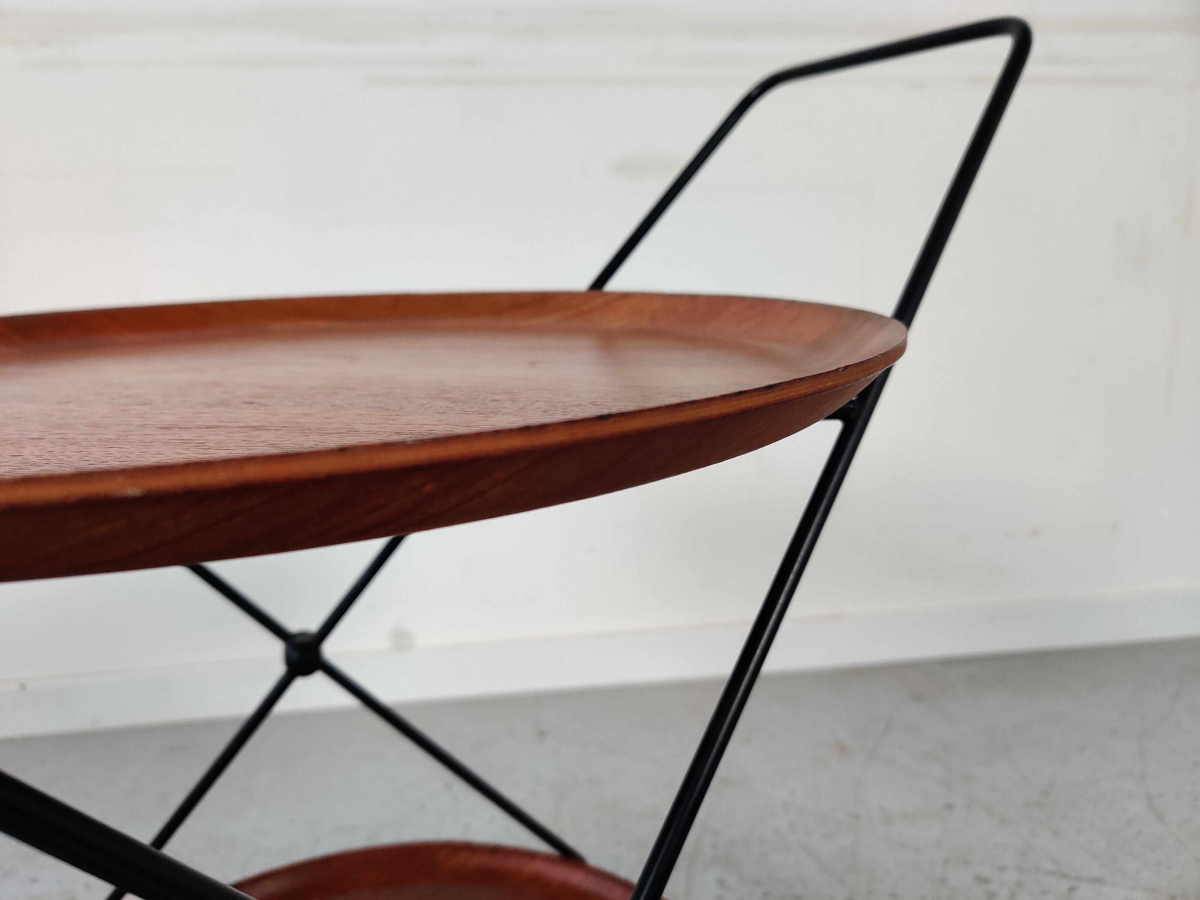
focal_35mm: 27
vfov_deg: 51.4
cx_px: 600
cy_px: 450
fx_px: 936
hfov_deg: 65.3
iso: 250
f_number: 1.65
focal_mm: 4.75
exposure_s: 1/100
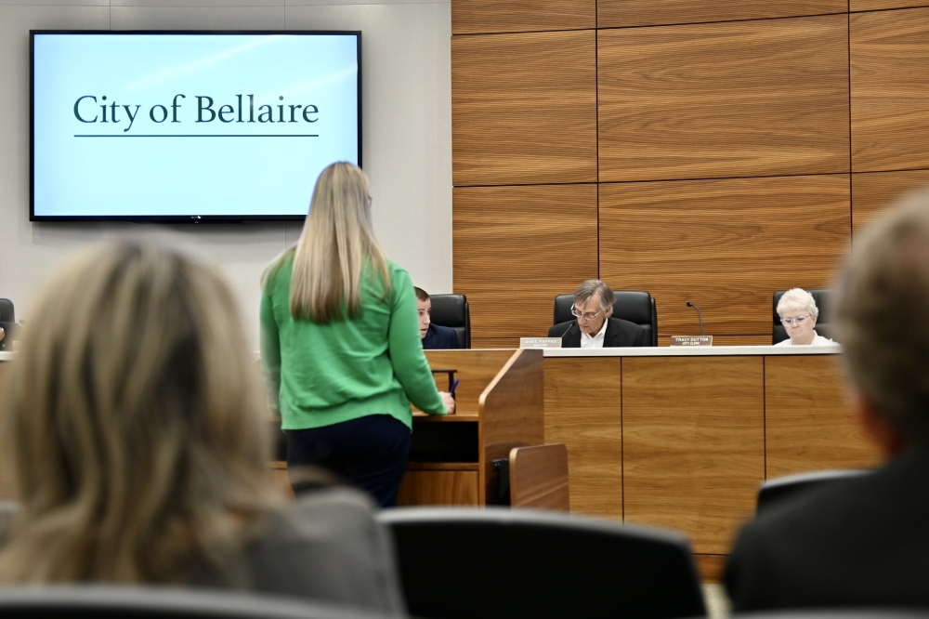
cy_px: 310
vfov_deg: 18.5
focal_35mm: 74
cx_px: 464
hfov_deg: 27.5
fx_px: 1896
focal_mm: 49
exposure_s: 1/125
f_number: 2.8
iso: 400
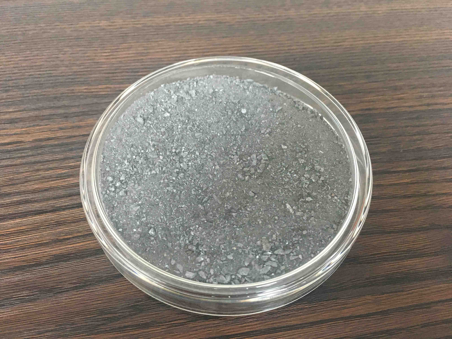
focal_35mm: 29
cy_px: 170
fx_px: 379
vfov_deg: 48.2
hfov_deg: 61.7
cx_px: 226
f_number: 2.2
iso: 200
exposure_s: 1/25
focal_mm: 4.15
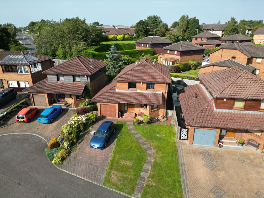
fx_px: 183
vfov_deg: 56.8
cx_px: 132
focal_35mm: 24
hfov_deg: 71.6
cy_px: 99
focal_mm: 6.72
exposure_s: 1/2000
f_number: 1.7
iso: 130
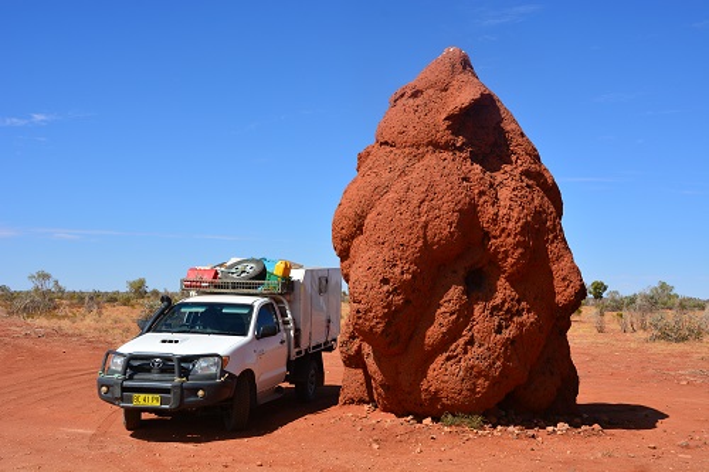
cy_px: 236
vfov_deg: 31.9
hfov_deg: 46.4
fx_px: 827
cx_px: 354
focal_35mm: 42
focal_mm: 28
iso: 100
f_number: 11
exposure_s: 1/160
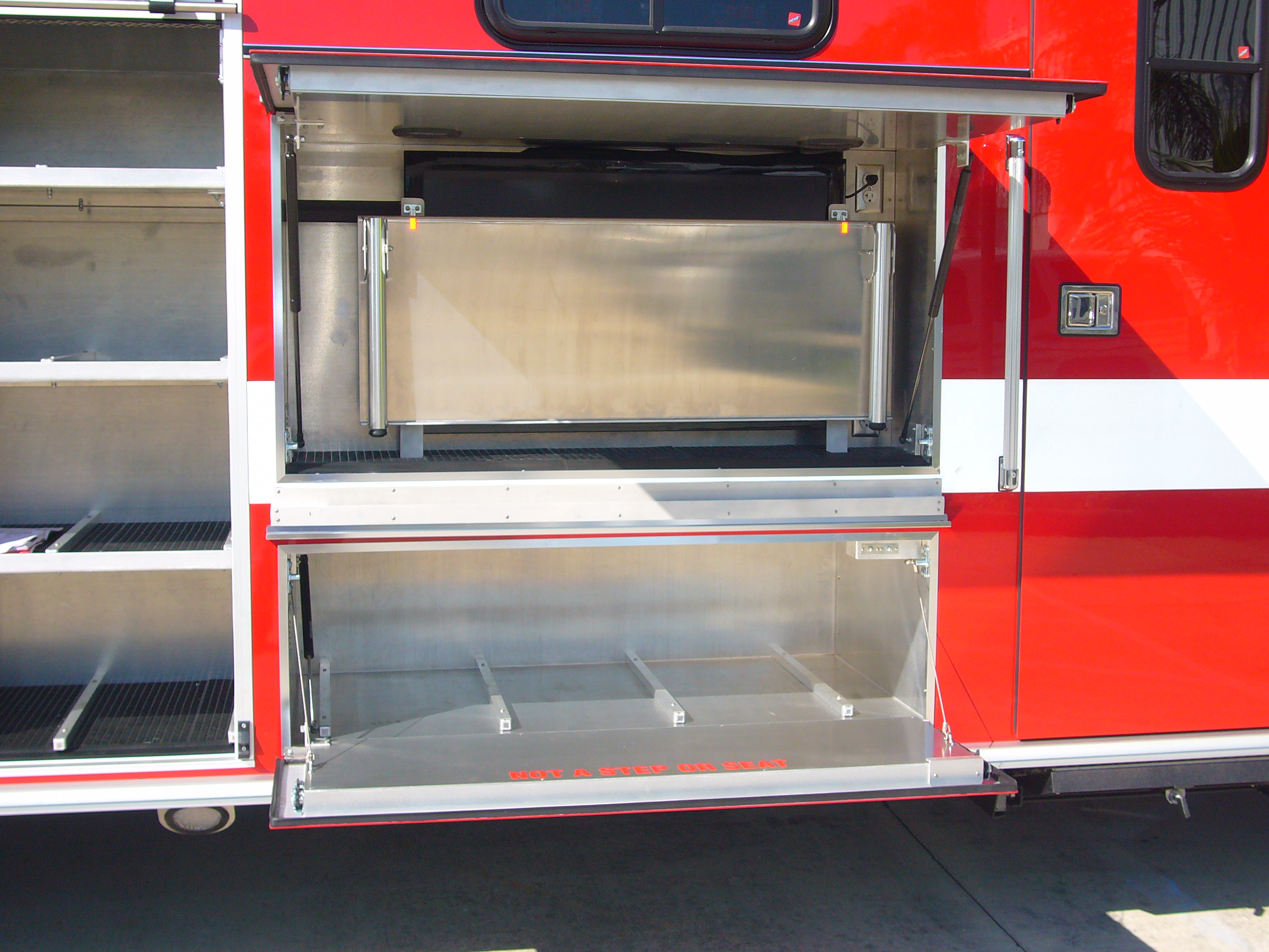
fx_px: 1686
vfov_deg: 31.5
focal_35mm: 46
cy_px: 476
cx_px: 634
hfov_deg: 41.2
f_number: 7.1
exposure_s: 1/160
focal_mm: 7.5
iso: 80
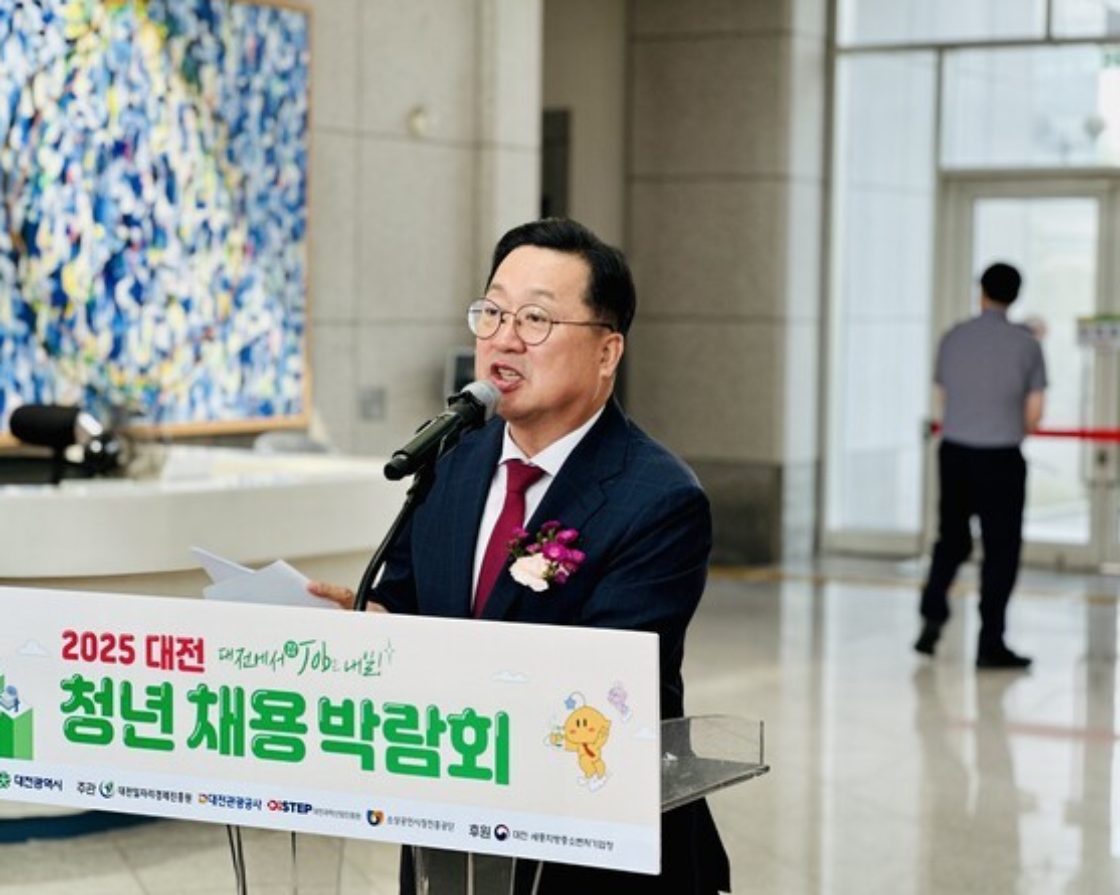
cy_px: 446
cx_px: 533
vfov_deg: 18.9
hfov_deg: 23.6
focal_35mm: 81
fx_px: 2684
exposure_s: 1/120
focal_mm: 9
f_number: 2.8
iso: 125
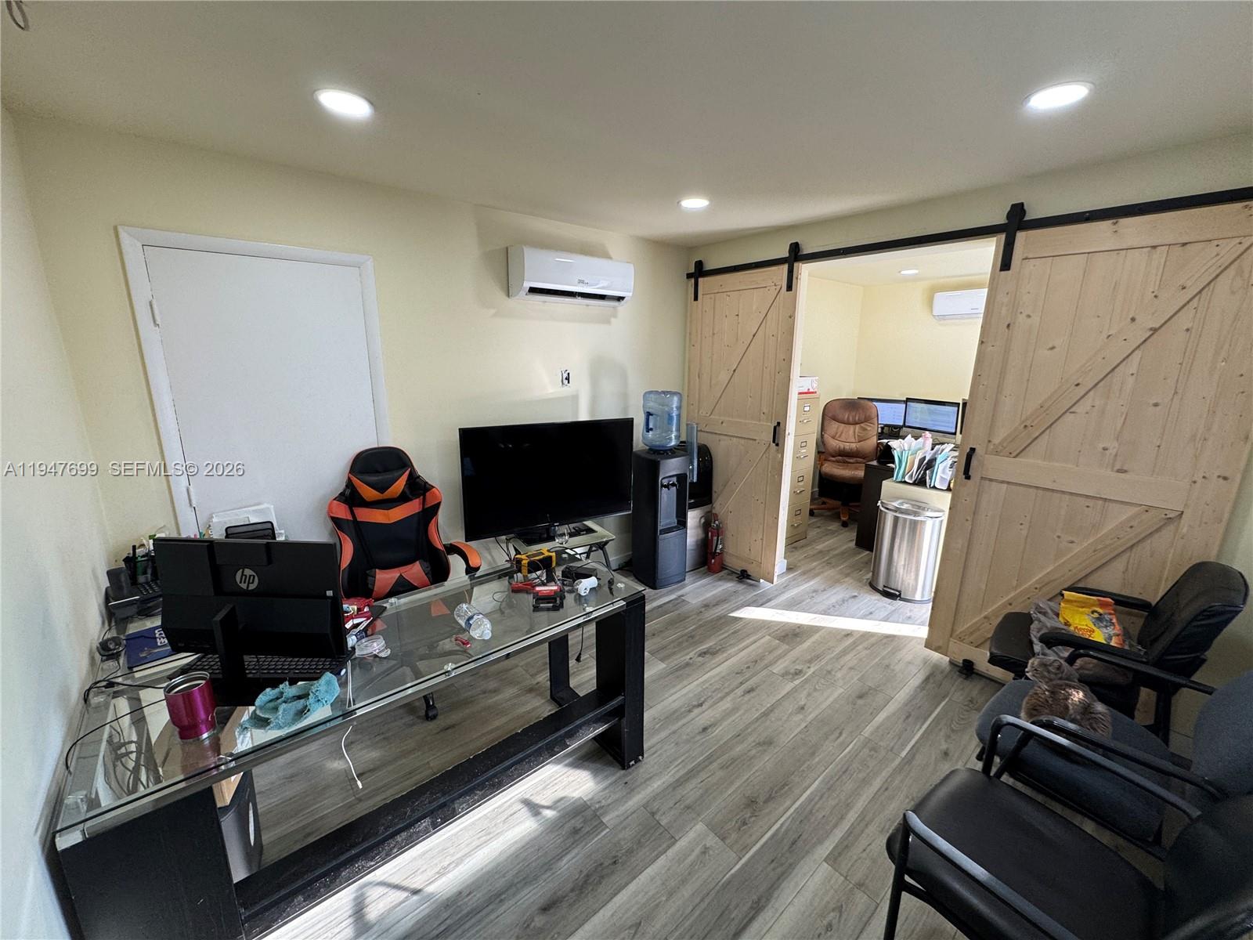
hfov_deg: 102.1
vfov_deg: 85.7
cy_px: 470
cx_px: 626
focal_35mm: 14
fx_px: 507
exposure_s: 1/120
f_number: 2.2
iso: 125
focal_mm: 2.22
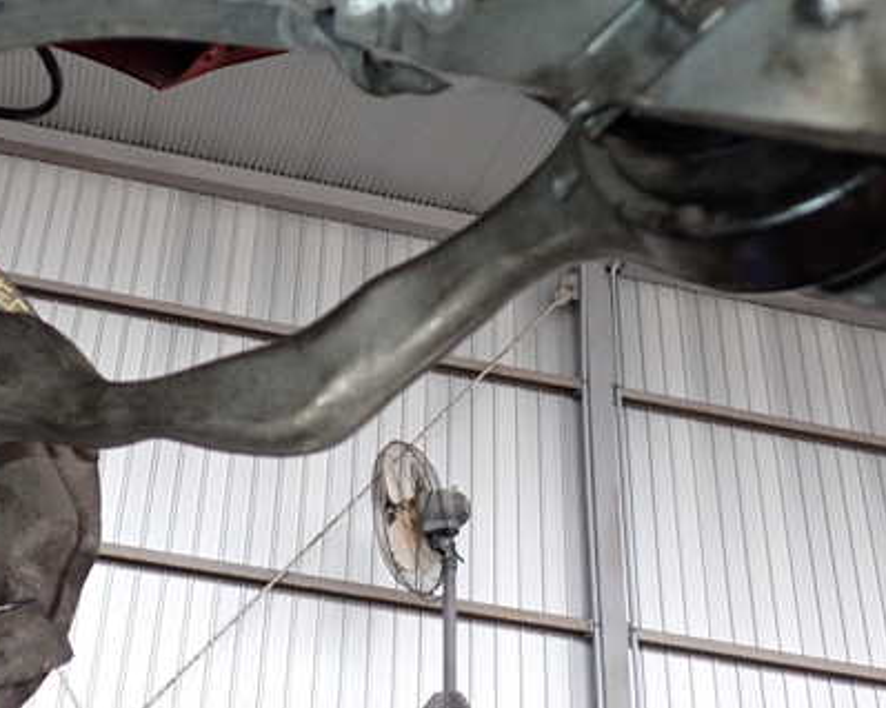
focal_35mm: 44
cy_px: 337
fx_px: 1153
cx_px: 244
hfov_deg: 41.0
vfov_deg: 34.1
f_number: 2.3
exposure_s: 1/125
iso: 400
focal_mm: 5.4
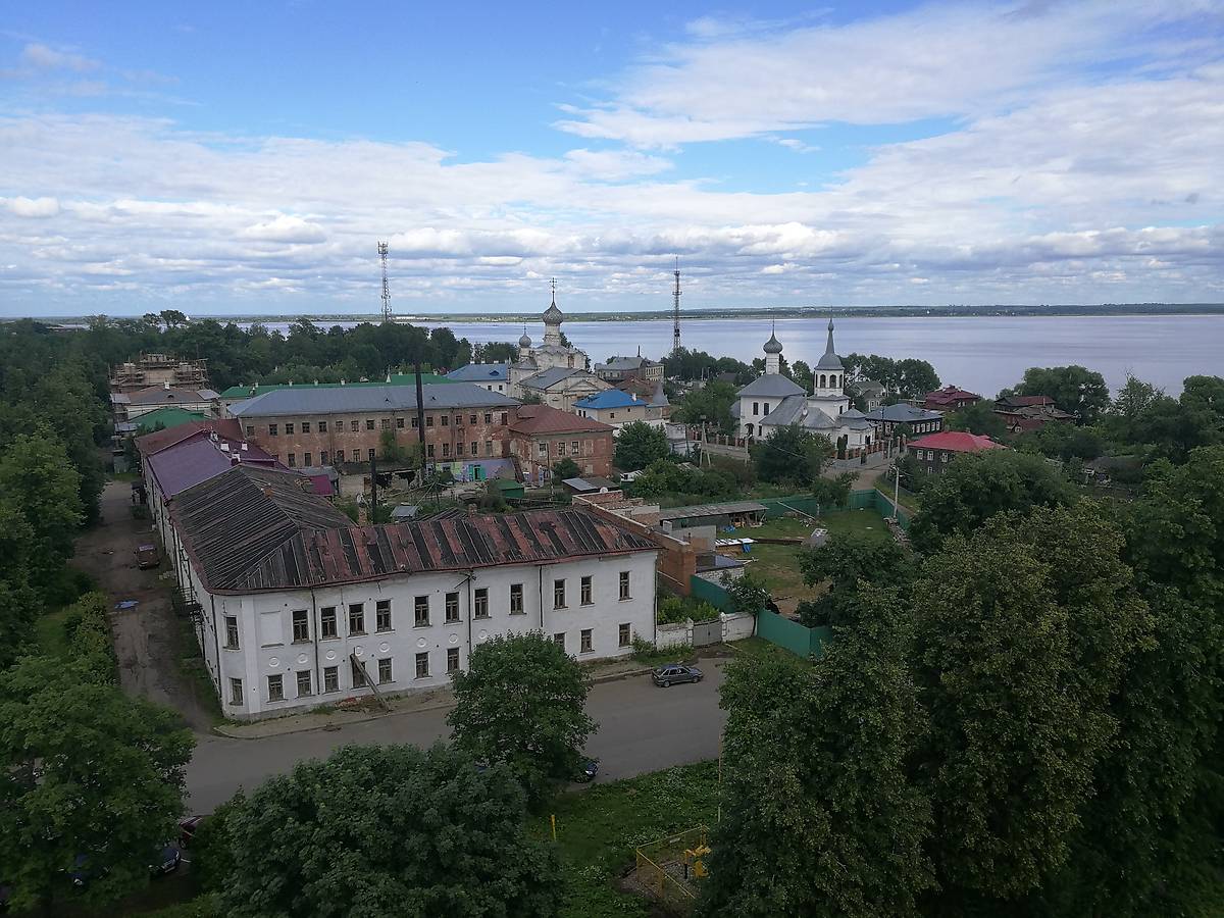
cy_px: 459
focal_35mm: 27
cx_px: 612
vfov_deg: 51.4
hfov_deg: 65.3
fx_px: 955
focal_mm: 4.5
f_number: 2.2
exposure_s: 1/747
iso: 50
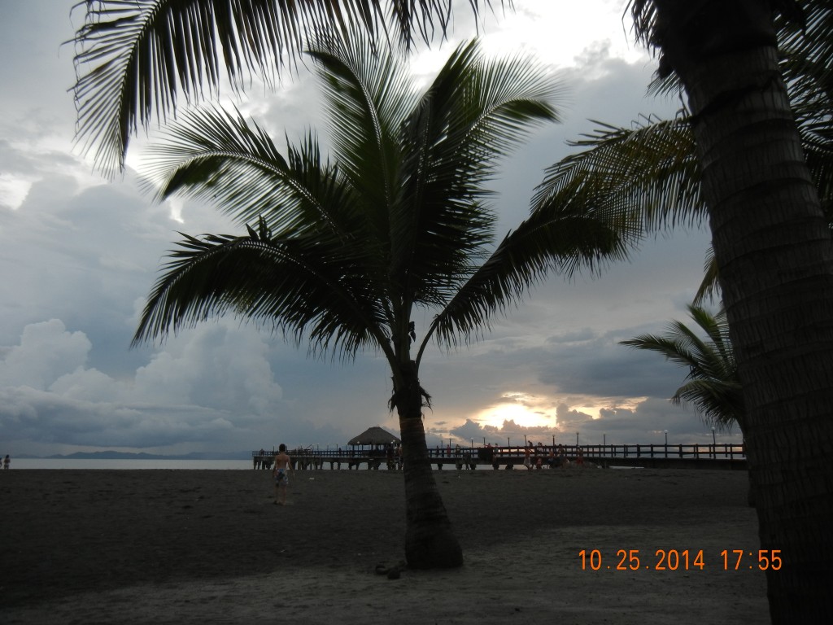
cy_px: 312
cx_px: 416
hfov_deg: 60.0
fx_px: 722
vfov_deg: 46.8
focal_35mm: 30
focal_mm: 5.4
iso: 160
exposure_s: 1/312
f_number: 3.5
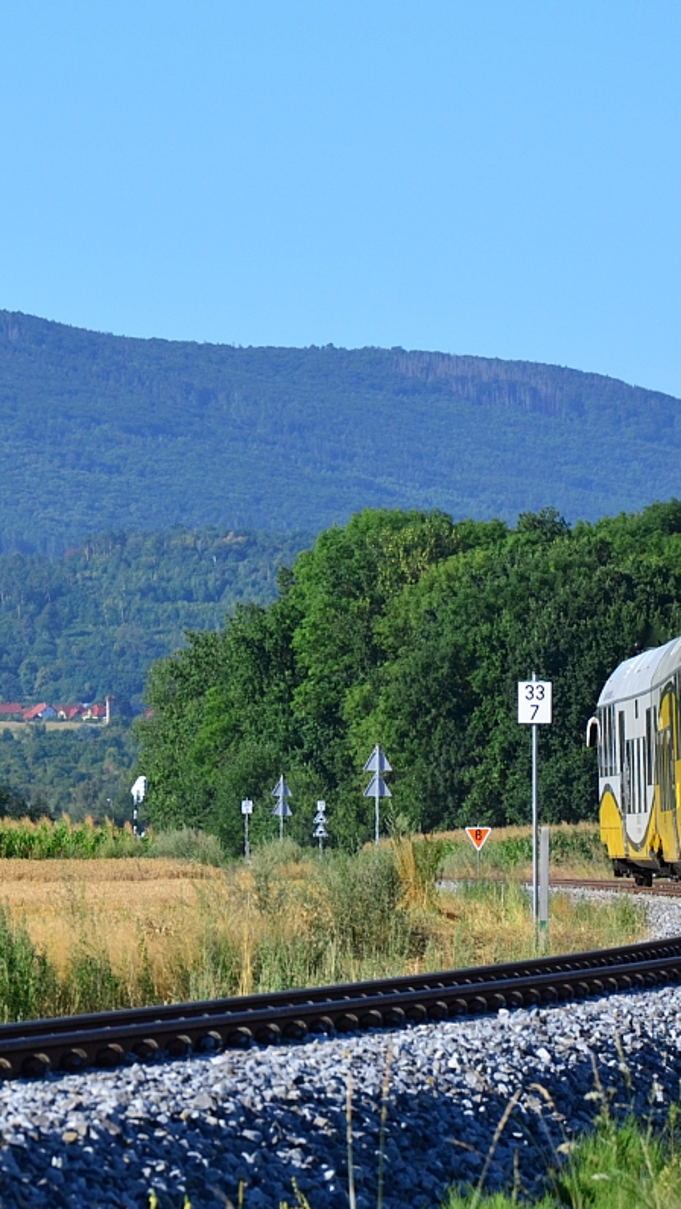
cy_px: 604
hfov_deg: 5.7
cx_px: 388
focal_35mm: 213
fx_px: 6835
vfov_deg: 10.1
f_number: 8
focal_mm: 90
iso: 100
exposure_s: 1/320
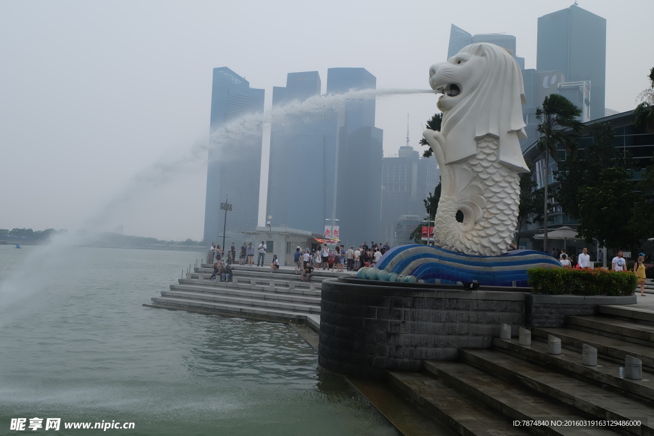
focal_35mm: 35
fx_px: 636
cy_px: 218
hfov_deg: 54.4
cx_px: 327
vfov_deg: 37.9
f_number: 10
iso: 400
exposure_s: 1/420
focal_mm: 23.2
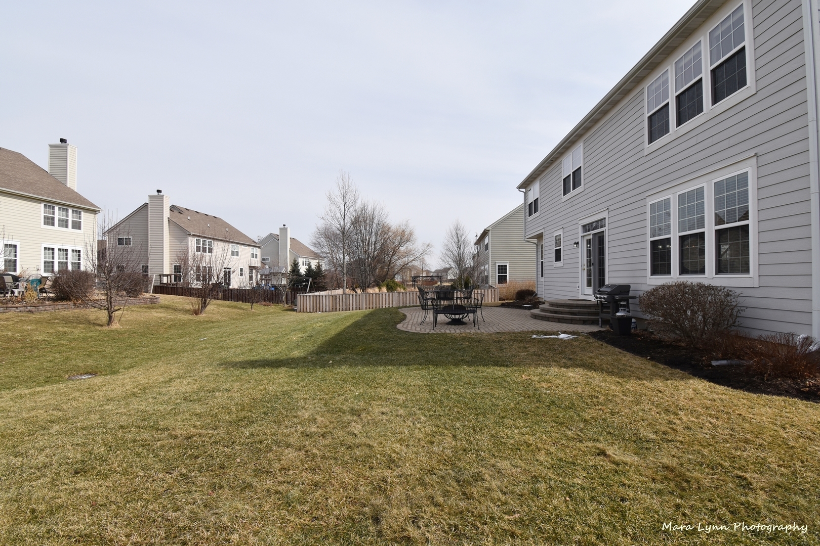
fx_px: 376
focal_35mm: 16
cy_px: 273
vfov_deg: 72.1
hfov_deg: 95.0
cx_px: 410
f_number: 10
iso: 200
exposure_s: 1/400
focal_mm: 11
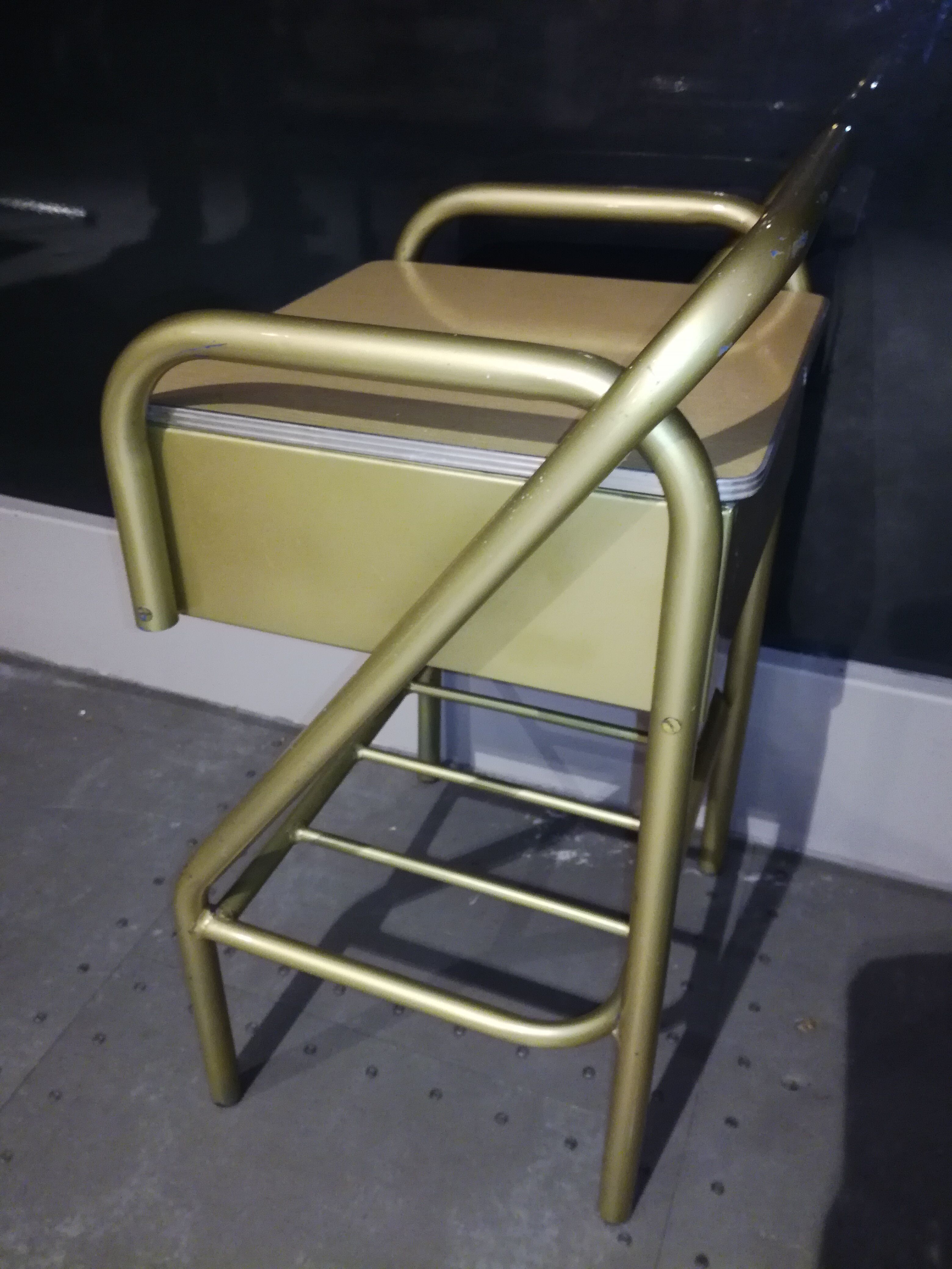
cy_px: 634
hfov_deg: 51.4
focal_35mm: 27
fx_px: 990
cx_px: 476
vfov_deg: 65.3
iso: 400
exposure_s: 1/25
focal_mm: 3.79
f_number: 2
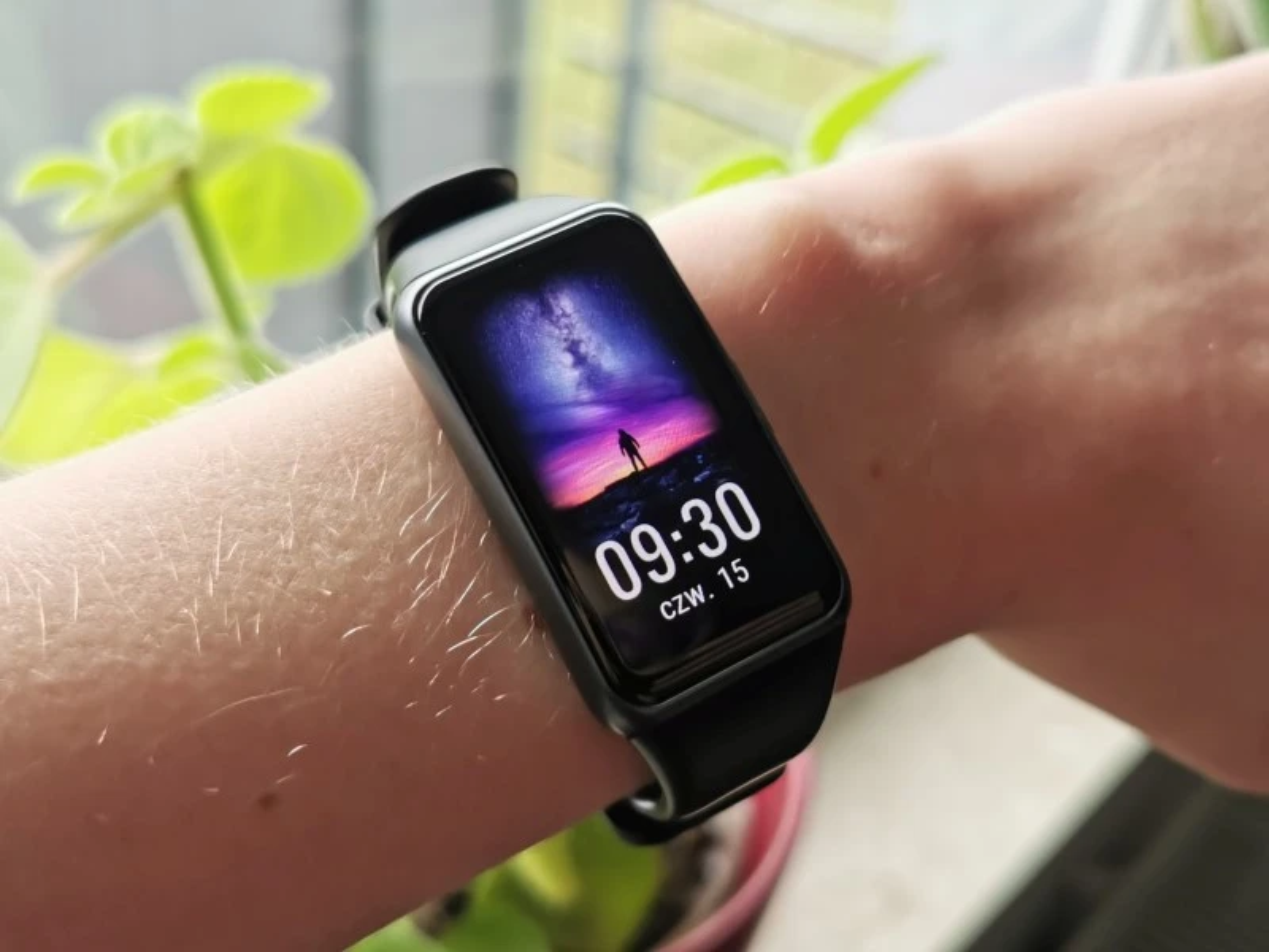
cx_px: 634
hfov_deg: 44.8
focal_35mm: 42
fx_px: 1540
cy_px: 476
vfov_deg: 34.3
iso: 50
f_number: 1.6
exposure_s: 1/119
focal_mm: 5.56
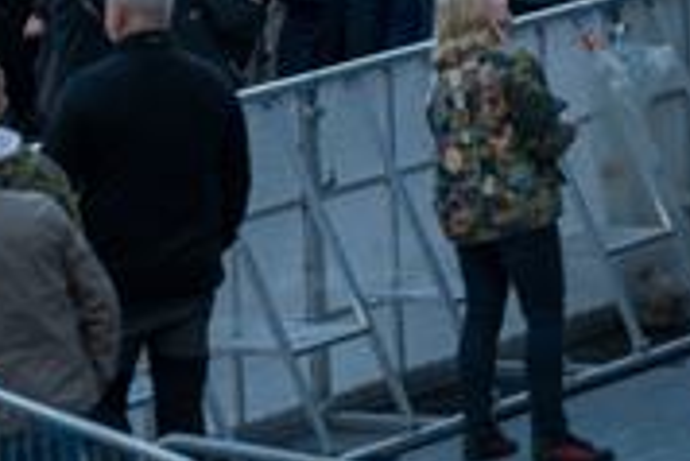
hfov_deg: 4.8
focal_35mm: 421
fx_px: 8076
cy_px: -384
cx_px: -523
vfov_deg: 3.3
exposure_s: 1/1000
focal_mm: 104
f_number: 2.8
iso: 800
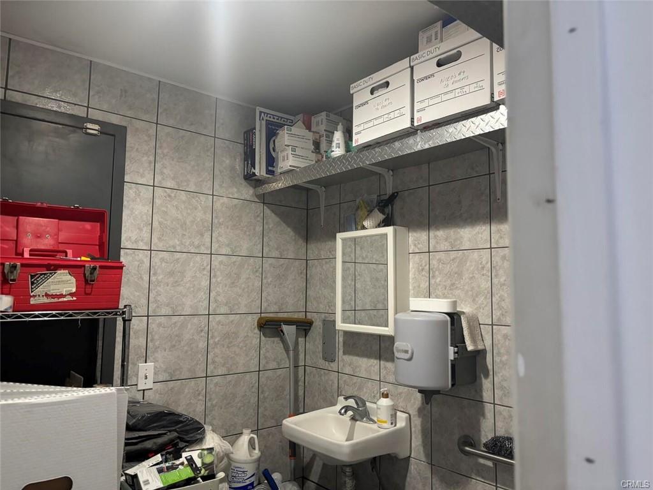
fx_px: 490
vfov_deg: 53.1
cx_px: 326
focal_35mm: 26
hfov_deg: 67.3
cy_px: 245
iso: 400
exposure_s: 1/60
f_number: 1.6
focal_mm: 5.96
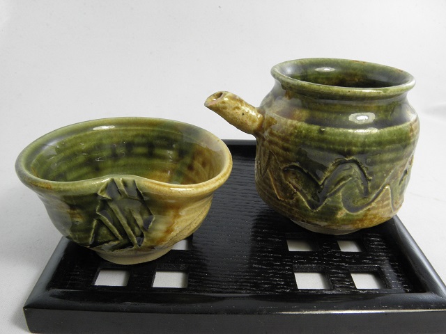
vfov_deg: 45.4
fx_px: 399
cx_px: 223
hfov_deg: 58.4
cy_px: 167
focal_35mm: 31
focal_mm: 5.52
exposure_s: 1/8
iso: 200
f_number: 7.1
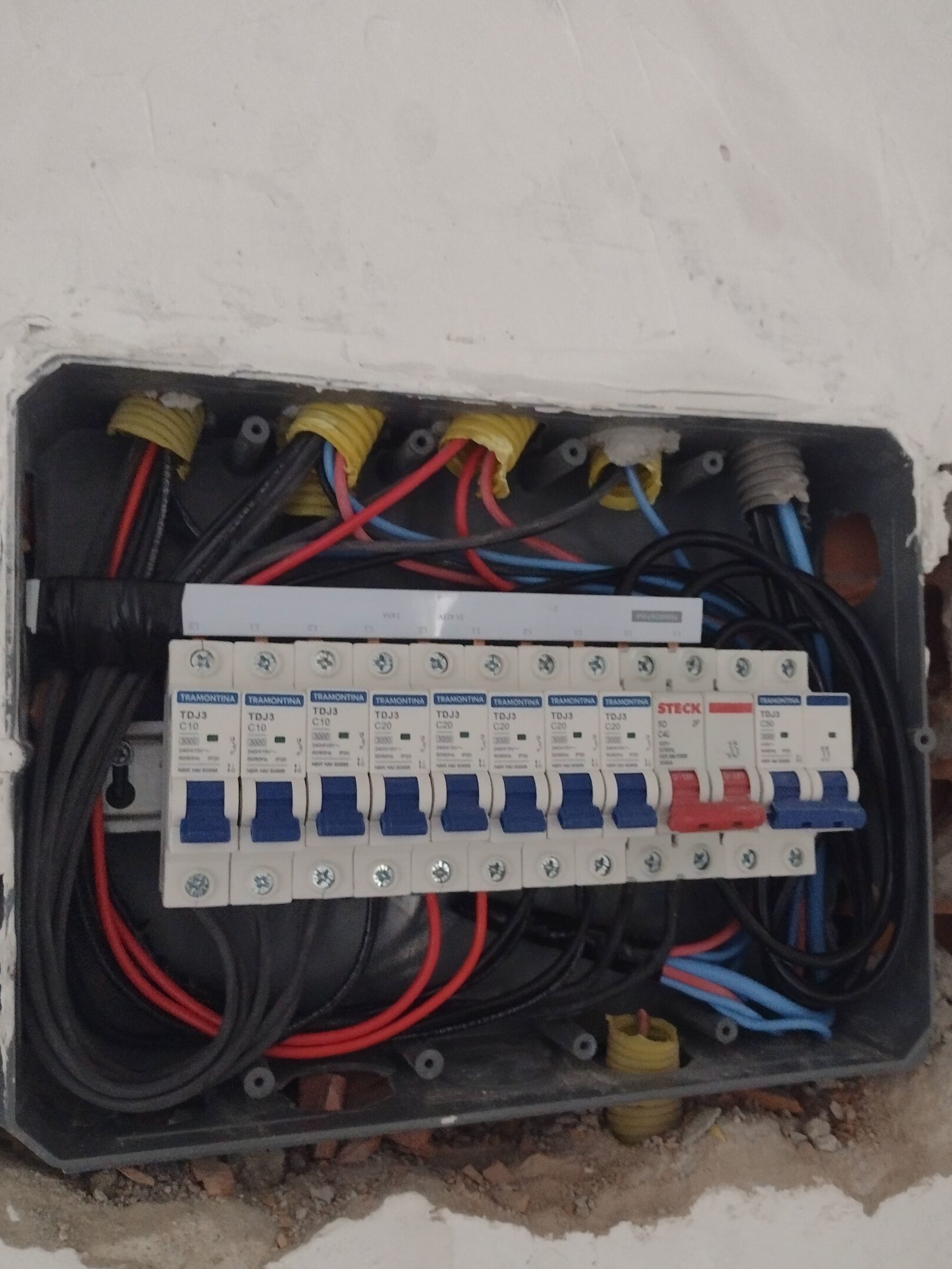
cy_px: 690
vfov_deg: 56.7
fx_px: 1173
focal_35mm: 32
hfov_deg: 44.1
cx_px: 522
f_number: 1.7
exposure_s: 1/24
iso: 1481
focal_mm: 4.71
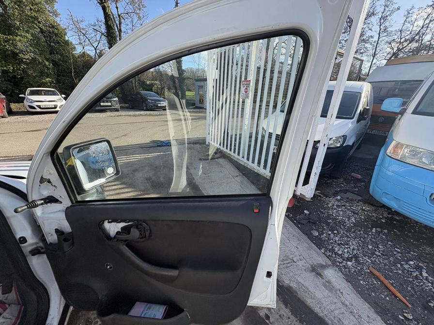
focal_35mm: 14
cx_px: 217
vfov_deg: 85.7
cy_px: 162
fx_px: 176
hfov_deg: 102.1
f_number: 2.2
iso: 64
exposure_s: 1/720
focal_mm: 2.22
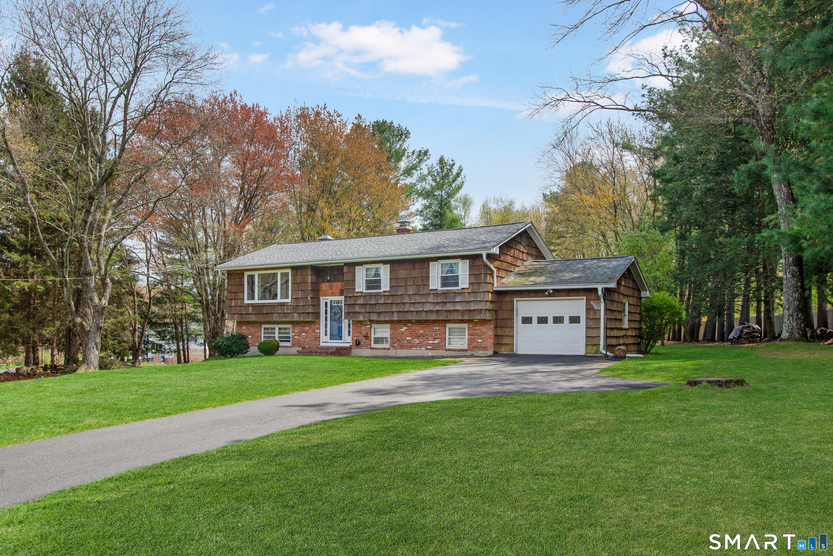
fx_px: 602
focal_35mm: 26
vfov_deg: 49.6
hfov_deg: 69.4
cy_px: 278
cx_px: 416
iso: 320
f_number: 8
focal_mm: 26
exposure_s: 1/640
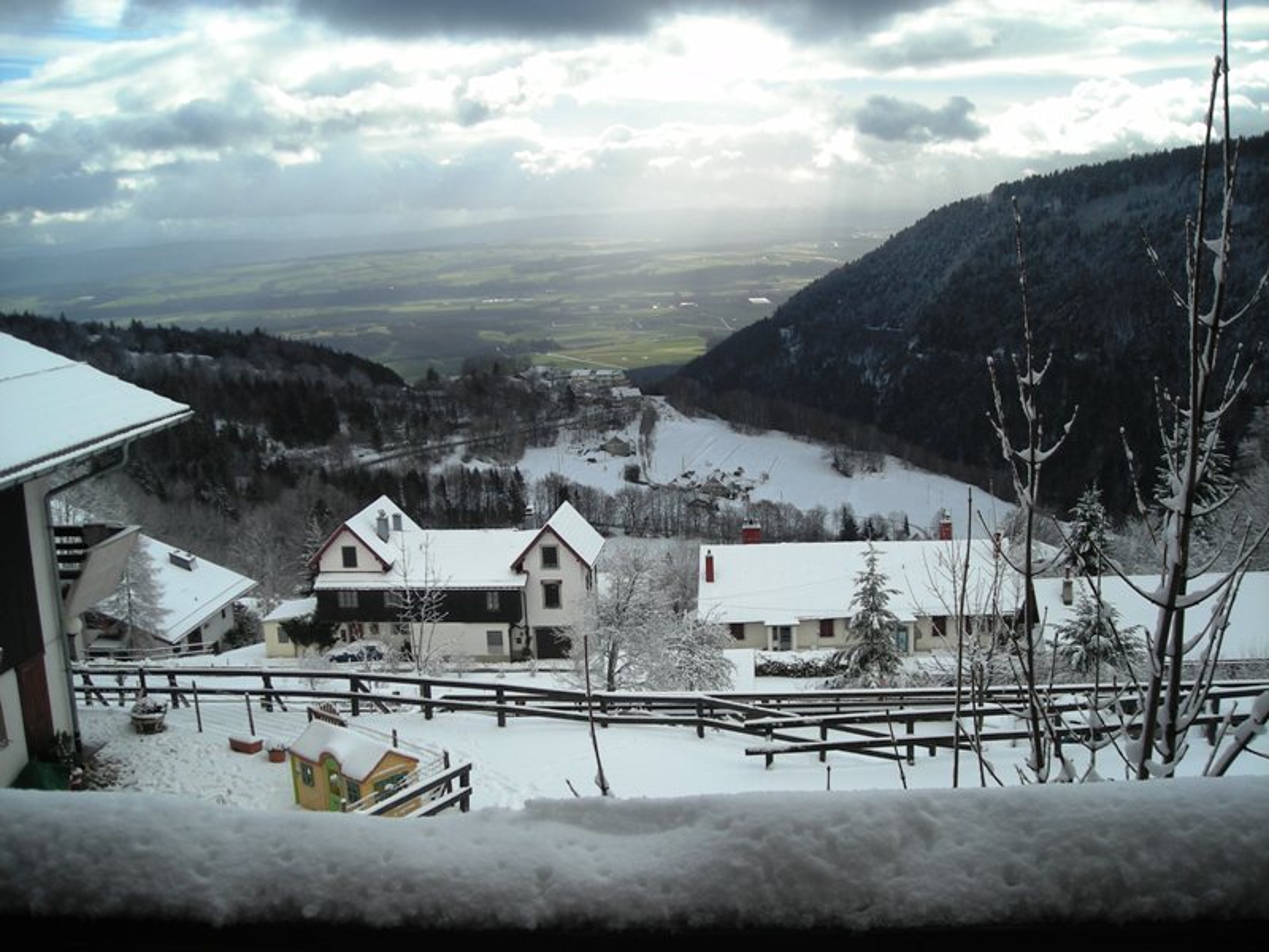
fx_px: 1393
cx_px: 634
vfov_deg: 37.7
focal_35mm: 38
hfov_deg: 49.0
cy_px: 476
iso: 50
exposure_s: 1/190
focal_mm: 6.3
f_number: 6.4
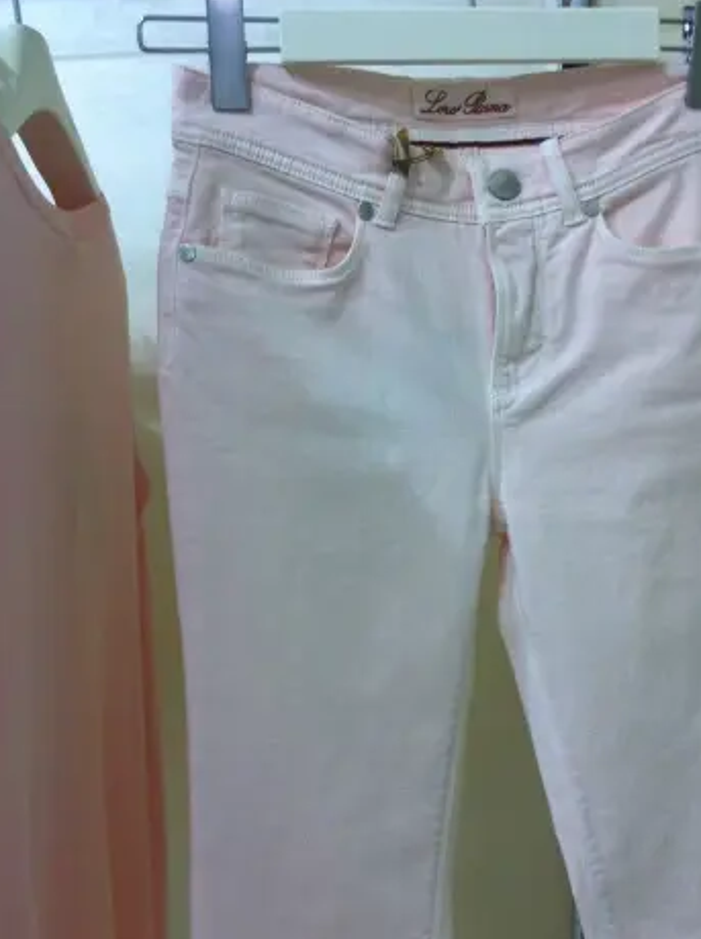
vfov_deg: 40.3
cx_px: 429
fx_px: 1272
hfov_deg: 30.7
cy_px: 556
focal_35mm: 47
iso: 80
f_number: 2.8
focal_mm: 3.85
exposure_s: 1/24
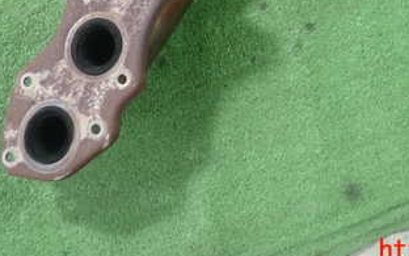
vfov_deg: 23.7
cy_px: -28
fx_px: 568
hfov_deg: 39.0
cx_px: 282
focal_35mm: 51
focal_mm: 4.5
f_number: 2
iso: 200
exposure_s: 1/30
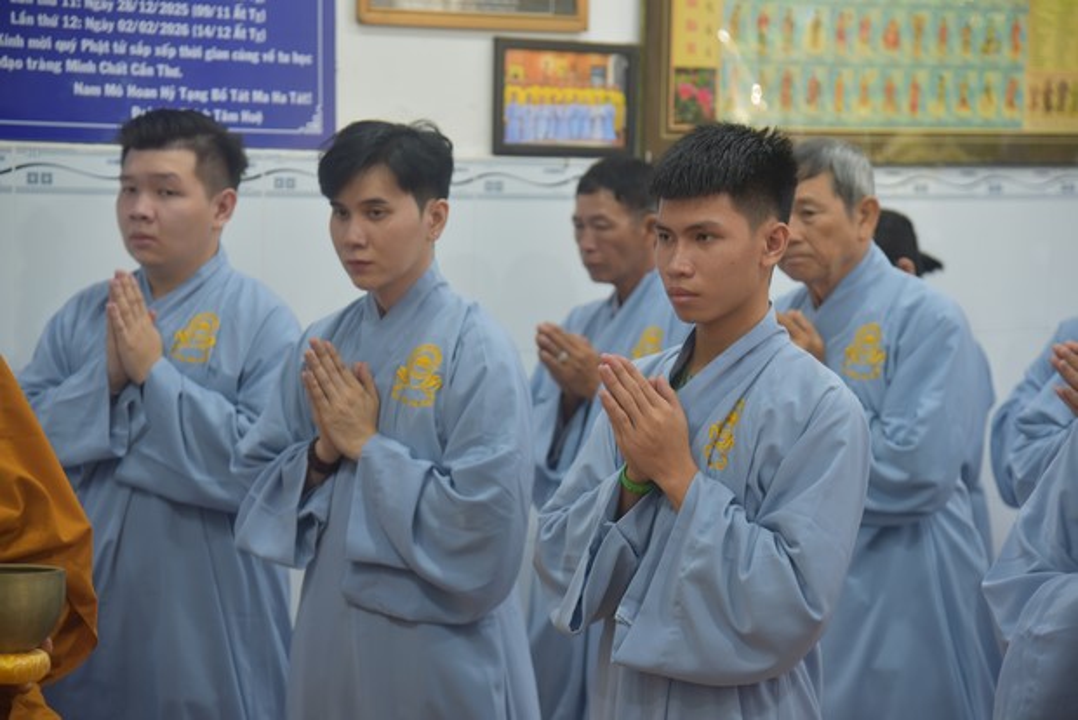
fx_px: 2756
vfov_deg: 14.9
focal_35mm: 92
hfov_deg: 22.1
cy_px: 360
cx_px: 539
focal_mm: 92
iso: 640
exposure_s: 1/60
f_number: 4
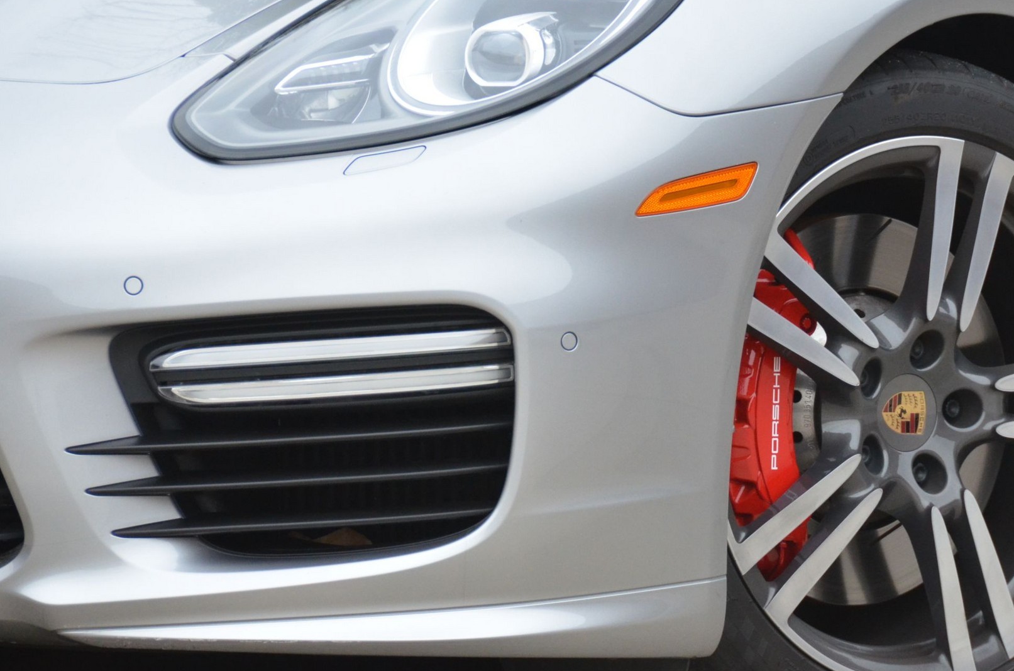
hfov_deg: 4.4
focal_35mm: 465
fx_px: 13069
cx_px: 685
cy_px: 298
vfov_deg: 2.9
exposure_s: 1/400
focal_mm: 200
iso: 1600
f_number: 5.6
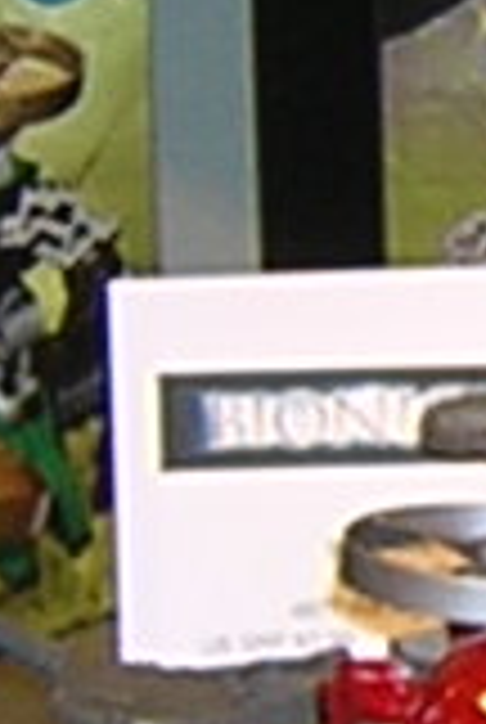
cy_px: 54
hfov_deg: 3.7
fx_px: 7480
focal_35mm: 371
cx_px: 1125
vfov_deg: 5.5
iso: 100
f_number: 2.6
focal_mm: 4.7
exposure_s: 1/60.1
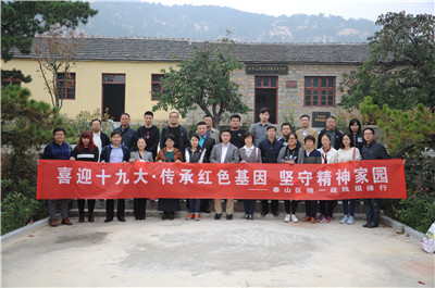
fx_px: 470
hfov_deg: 49.6
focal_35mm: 39
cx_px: 218
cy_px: 144
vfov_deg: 34.1
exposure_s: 1/250
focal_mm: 26
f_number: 4
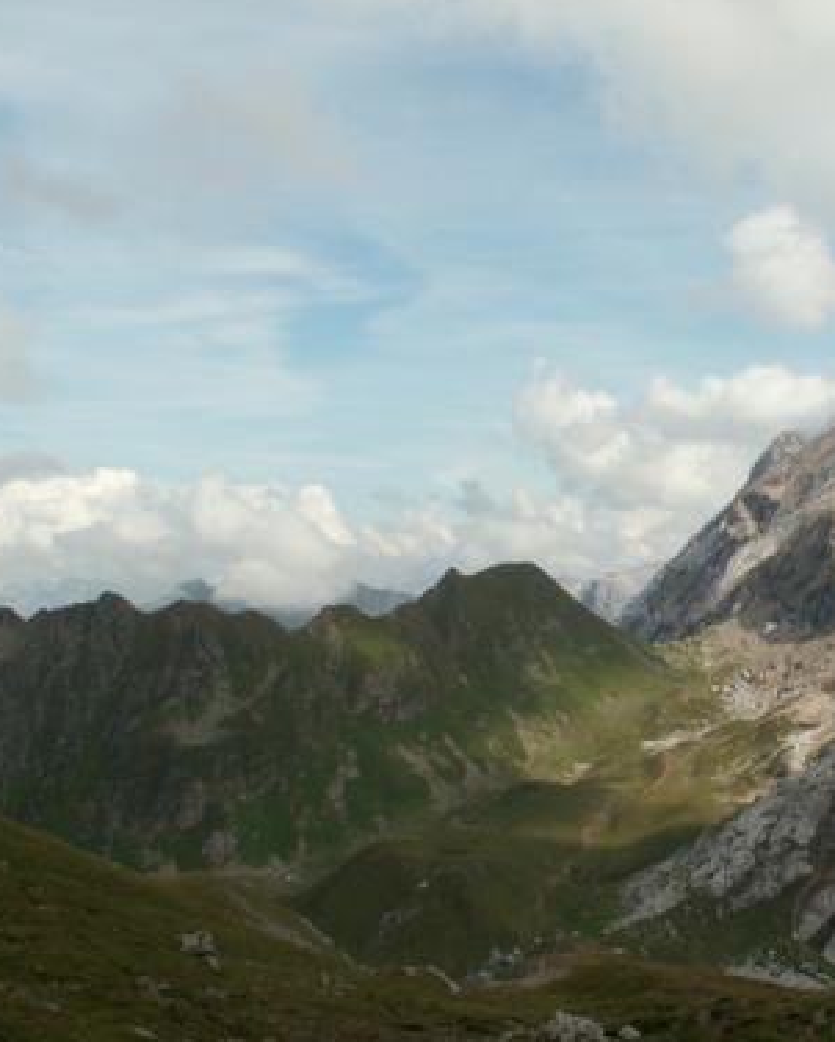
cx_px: 777
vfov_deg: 32.3
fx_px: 1790
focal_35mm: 58
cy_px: 644
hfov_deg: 25.3
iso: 50
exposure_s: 1/160
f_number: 8
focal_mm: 5.86
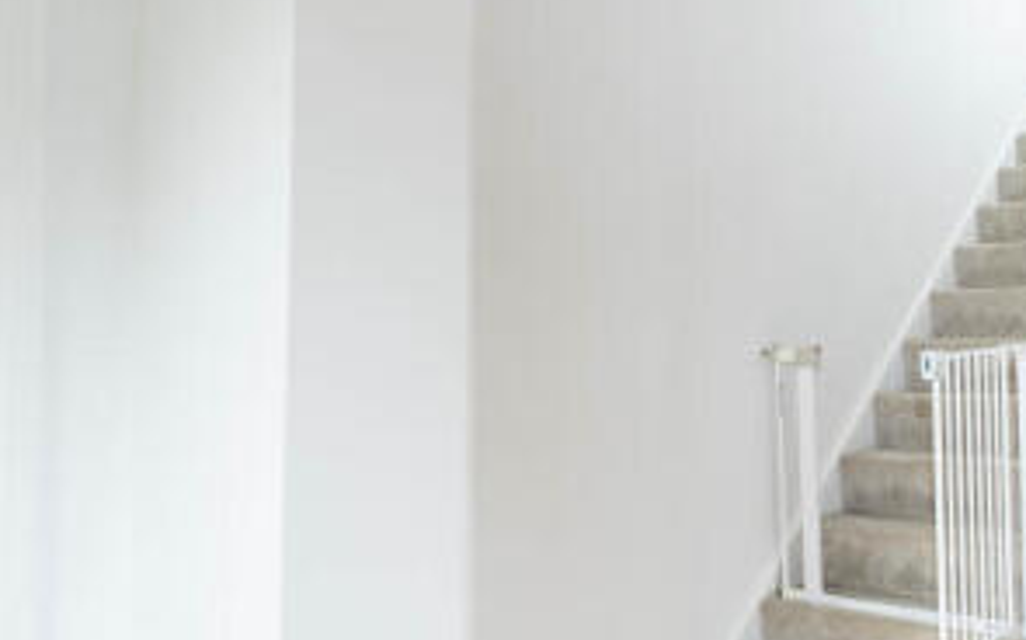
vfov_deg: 37.2
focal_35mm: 34
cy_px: 343
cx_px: 631
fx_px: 950
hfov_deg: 56.2
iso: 250
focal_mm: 10
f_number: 7.1
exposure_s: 1/15
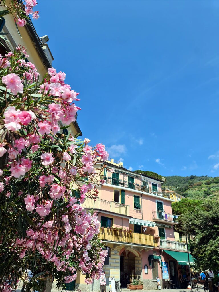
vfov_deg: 69.4
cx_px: 110
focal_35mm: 25
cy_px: 146
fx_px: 211
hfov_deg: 54.9
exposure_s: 1/970
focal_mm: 7
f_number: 1.8
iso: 50
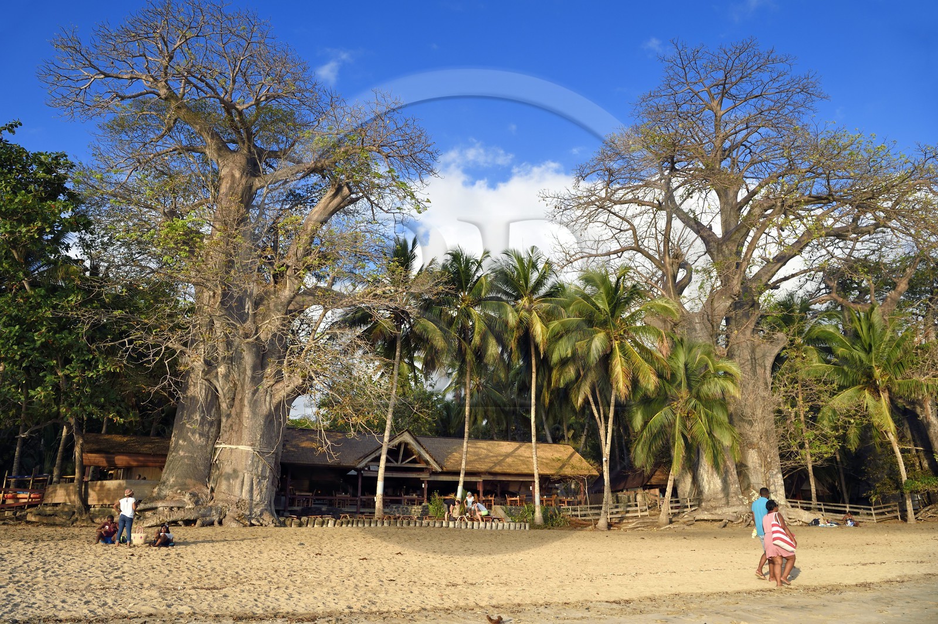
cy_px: 312
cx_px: 469
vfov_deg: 53.1
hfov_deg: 73.8
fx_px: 625
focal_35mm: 24
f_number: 9
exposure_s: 1/320
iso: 200
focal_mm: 24
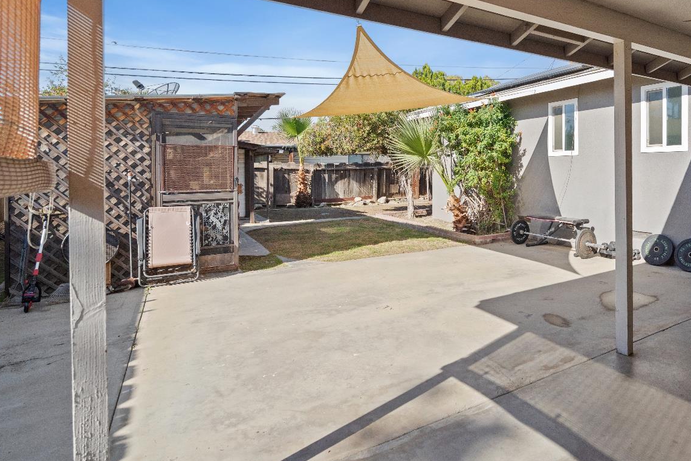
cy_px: 178
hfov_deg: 79.2
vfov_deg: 58.9
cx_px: 446
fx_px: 403
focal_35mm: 21
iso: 1600
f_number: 4.5
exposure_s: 1/8000
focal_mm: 16
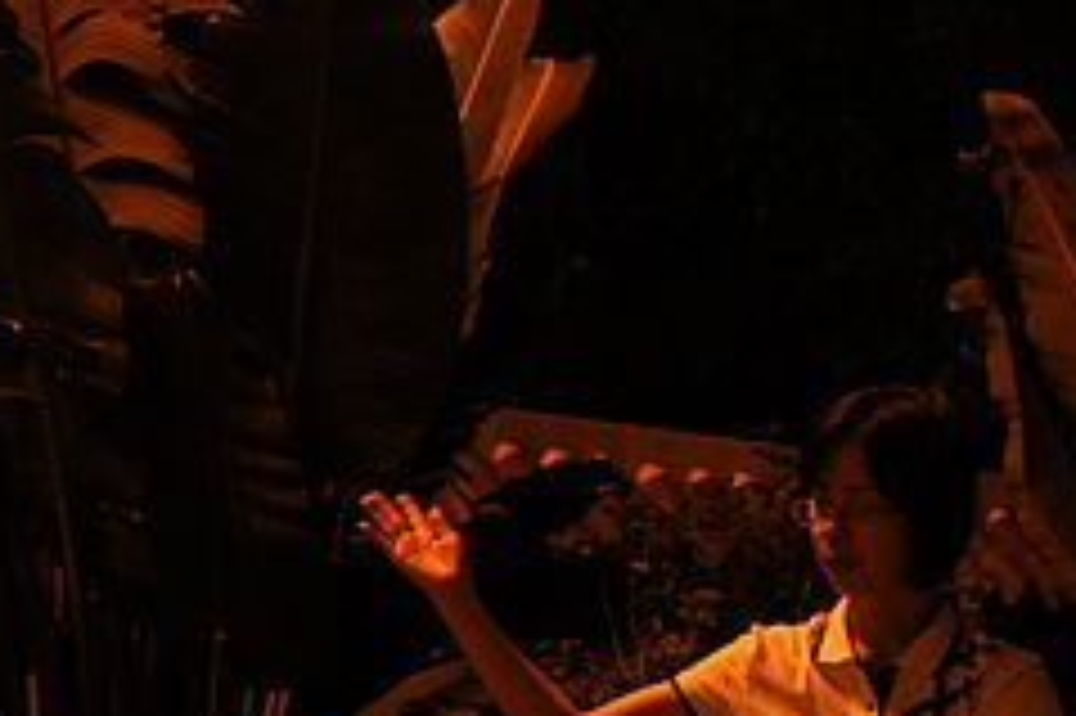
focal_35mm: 228
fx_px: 6810
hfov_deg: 9.0
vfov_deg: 6.0
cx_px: 869
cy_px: 748
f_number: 5
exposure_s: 1/13
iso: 800
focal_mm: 52
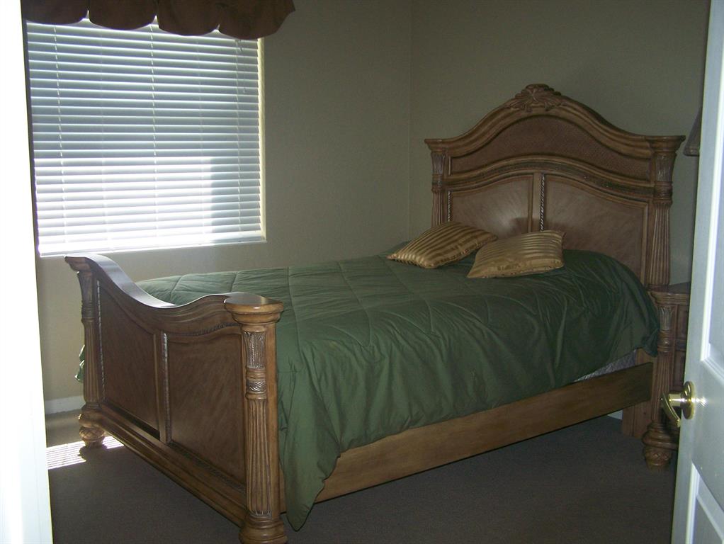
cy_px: 272
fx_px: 795
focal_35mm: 38
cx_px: 362
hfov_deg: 48.9
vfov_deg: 37.8
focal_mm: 6.3
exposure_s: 1/60
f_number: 2.8
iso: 160
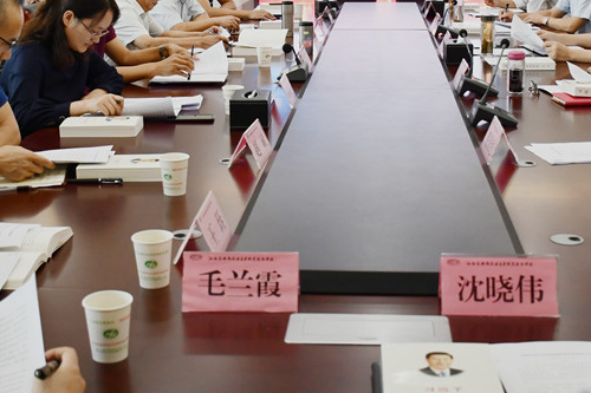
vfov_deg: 22.4
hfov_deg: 33.4
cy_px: 101
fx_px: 985
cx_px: 324
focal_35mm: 60
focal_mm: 20
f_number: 3.5
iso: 800
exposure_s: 1/200
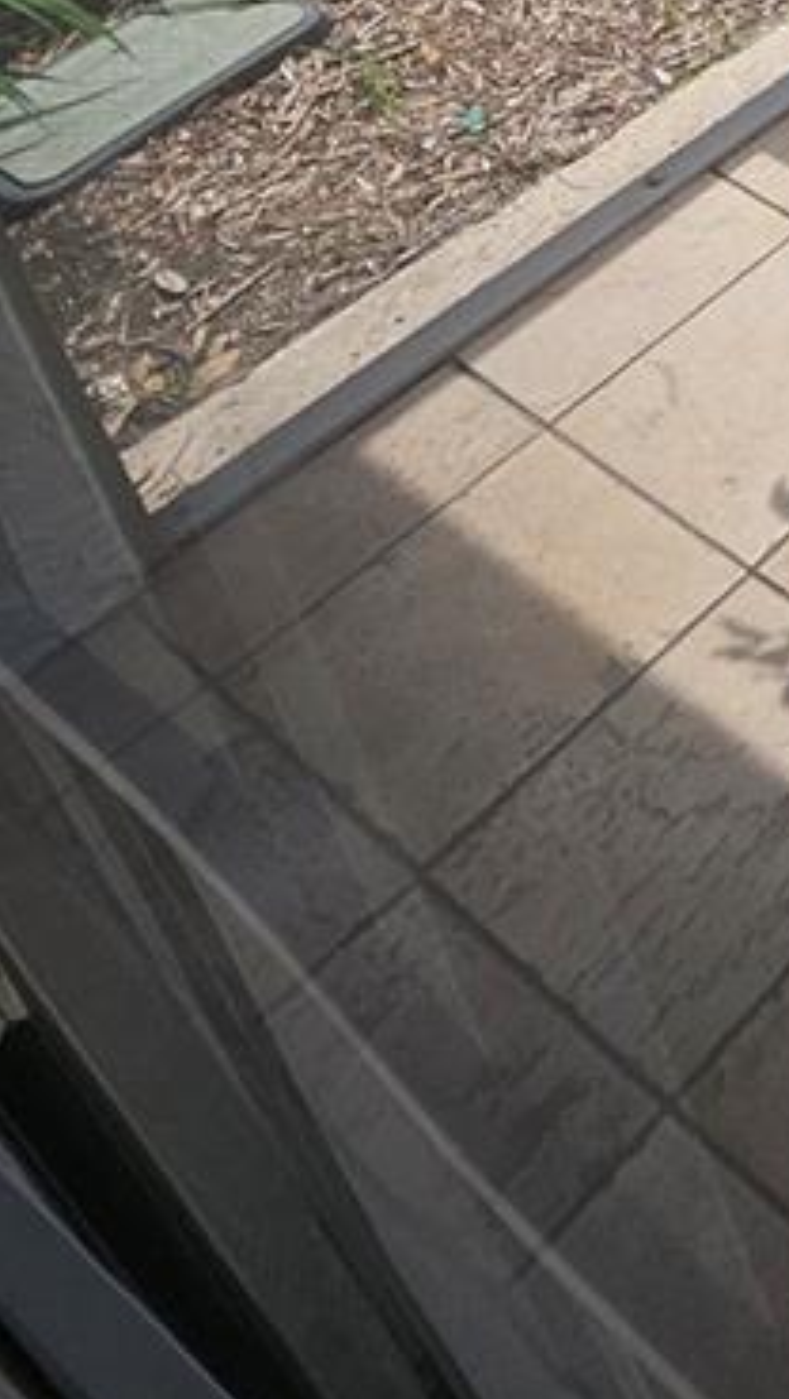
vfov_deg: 32.3
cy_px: -466
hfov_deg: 17.3
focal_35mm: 46
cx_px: 1642
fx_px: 1708
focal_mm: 1.7
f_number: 2.2
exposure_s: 1/447
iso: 32
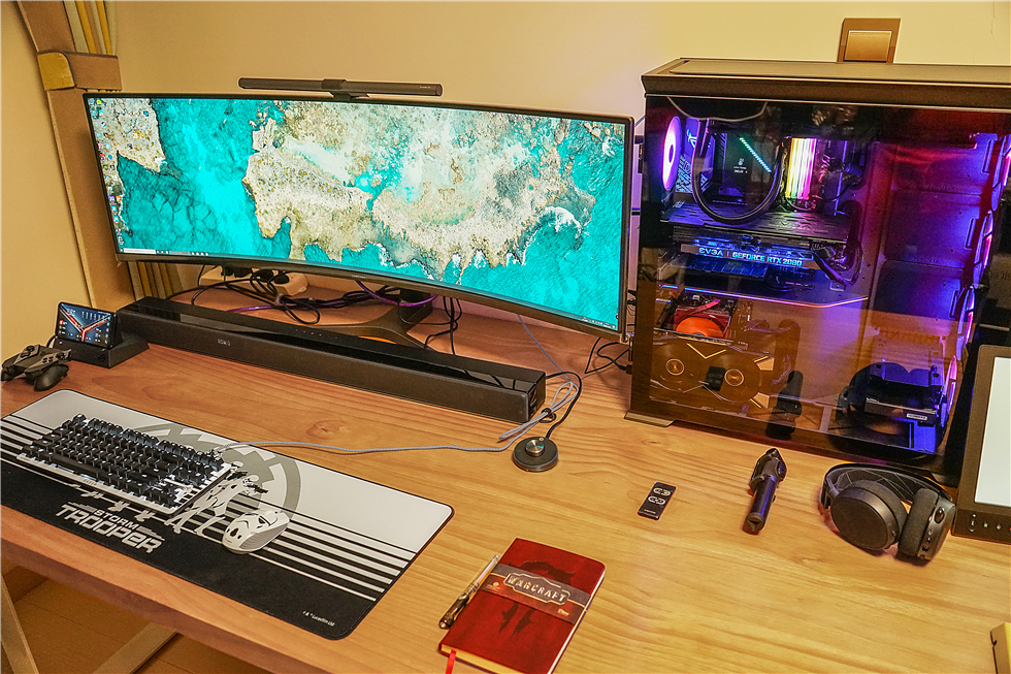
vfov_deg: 46.4
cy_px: 337
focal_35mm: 28
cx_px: 506
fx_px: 786
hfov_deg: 65.5
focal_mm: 28
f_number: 3.5
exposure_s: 1/60
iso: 1600
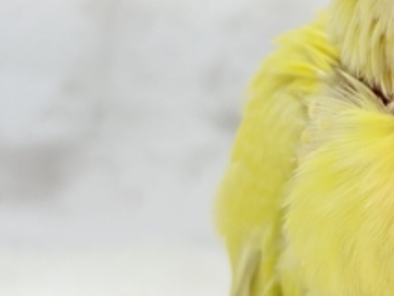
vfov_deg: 9.4
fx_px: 1787
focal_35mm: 157
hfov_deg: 12.2
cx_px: 519
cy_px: 41
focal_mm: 5.96
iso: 32
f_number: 1.6
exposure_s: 1/50
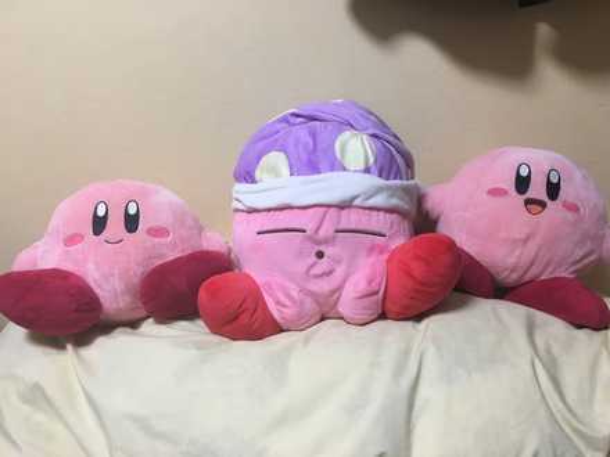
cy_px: 228
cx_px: 305
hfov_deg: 61.7
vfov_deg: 48.2
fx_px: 511
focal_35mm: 29
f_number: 2.2
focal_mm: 4.15
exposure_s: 1/30
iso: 80
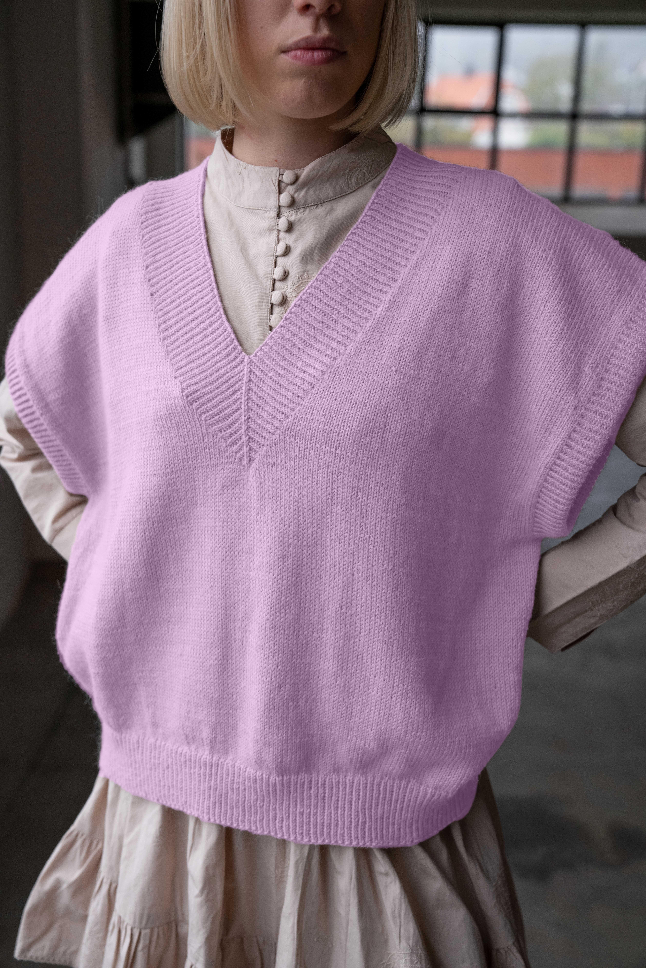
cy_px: 484
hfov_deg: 30.5
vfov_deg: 44.5
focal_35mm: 44
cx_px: 323
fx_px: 1184
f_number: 4
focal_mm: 44
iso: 1250
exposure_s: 1/200
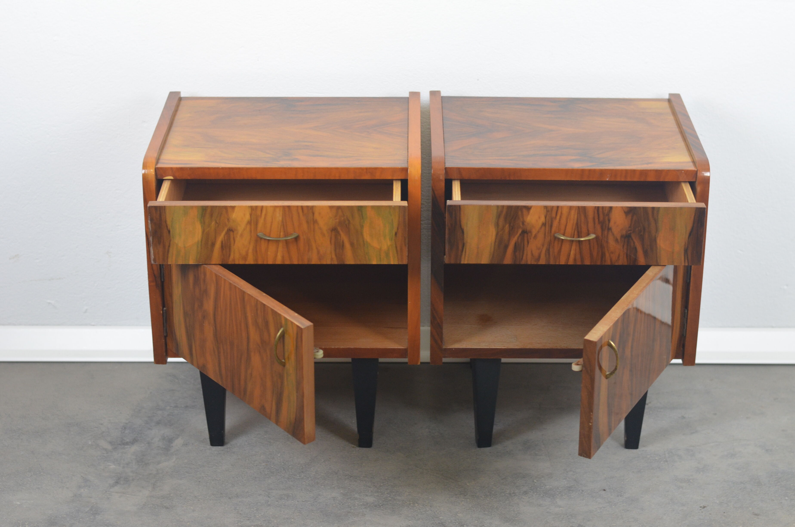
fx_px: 1653
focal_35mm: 75
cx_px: 398
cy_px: 264
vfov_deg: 18.1
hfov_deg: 27.0
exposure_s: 1/50
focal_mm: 50
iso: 800
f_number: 3.5
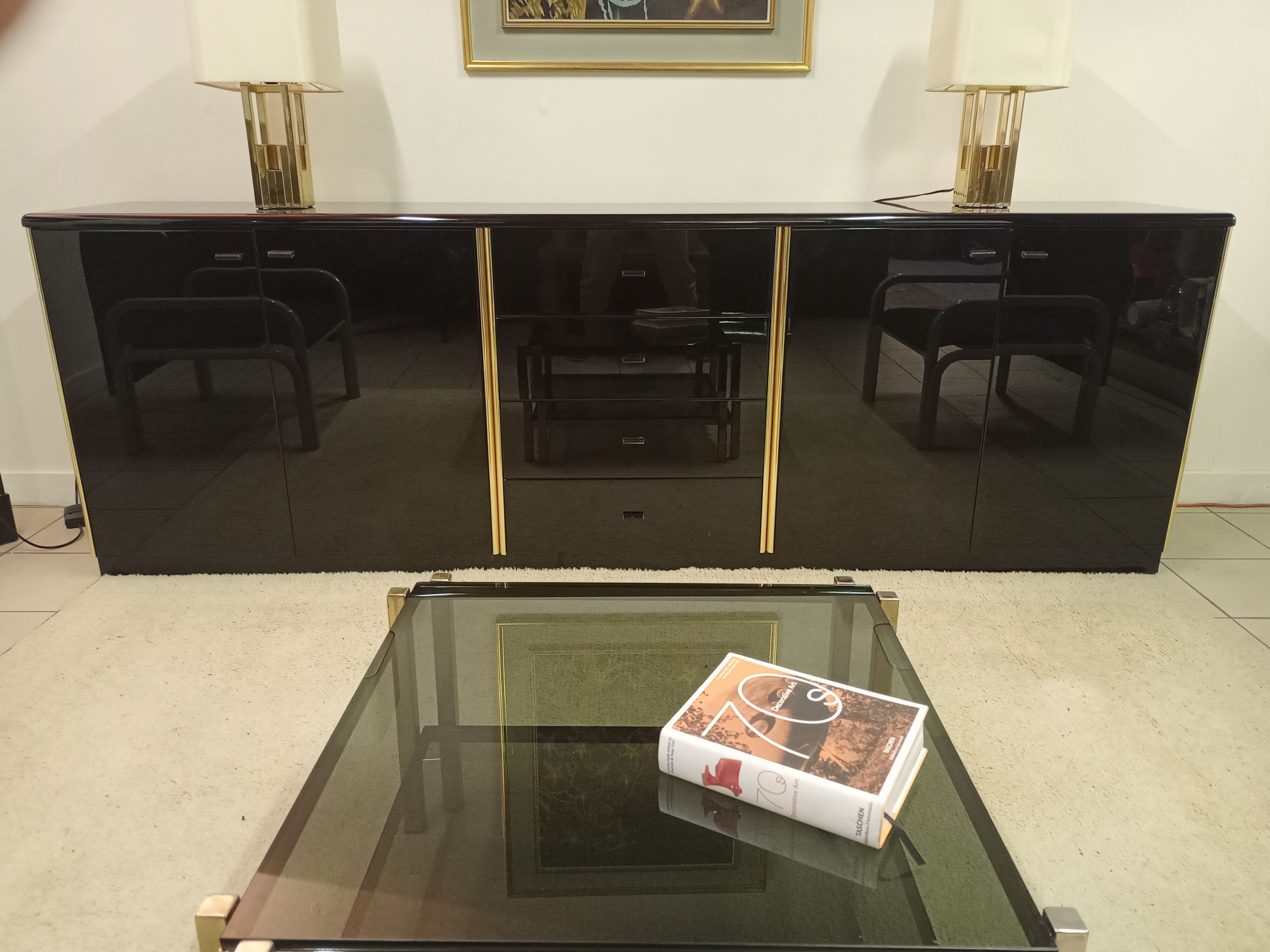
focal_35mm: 28
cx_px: 635
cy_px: 476
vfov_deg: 49.7
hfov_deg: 63.4
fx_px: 1027
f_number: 1.79
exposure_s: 1/50
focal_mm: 4.71
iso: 952
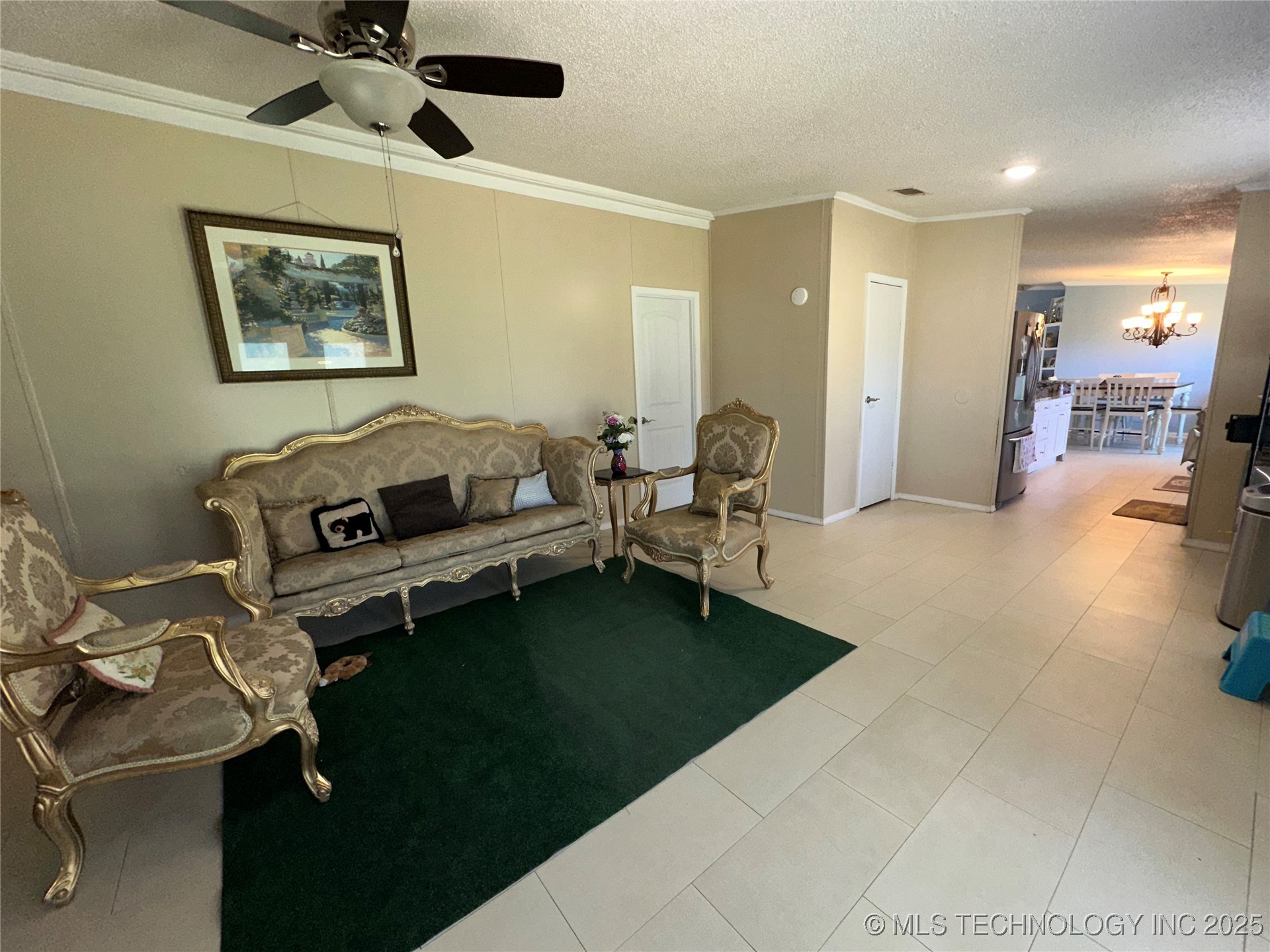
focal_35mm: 14
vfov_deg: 85.7
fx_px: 514
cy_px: 476
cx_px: 635
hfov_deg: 102.1
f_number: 2.2
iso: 80
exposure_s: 1/60
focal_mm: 2.22
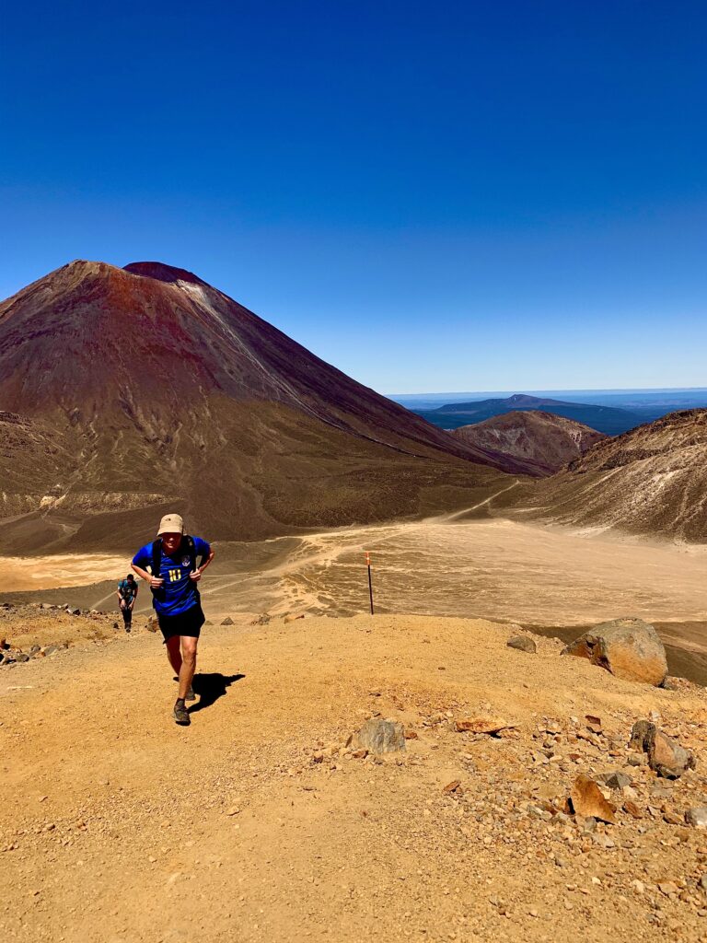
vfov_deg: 67.3
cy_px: 472
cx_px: 354
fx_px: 708
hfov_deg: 53.1
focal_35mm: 26
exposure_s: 1/3521
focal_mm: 4.25
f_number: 1.8
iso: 25
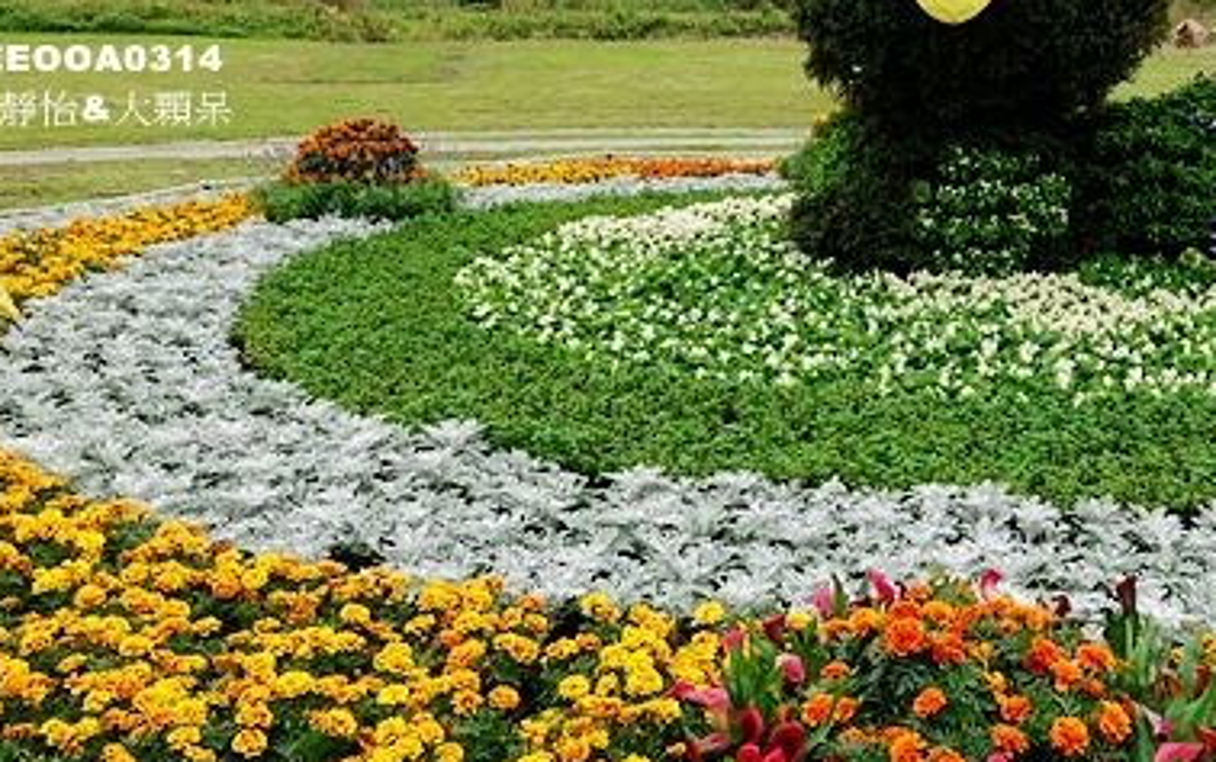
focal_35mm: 42
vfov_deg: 30.5
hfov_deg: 45.3
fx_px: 1393
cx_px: 933
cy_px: 307
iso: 125
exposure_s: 1/200
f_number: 5.6
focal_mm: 9
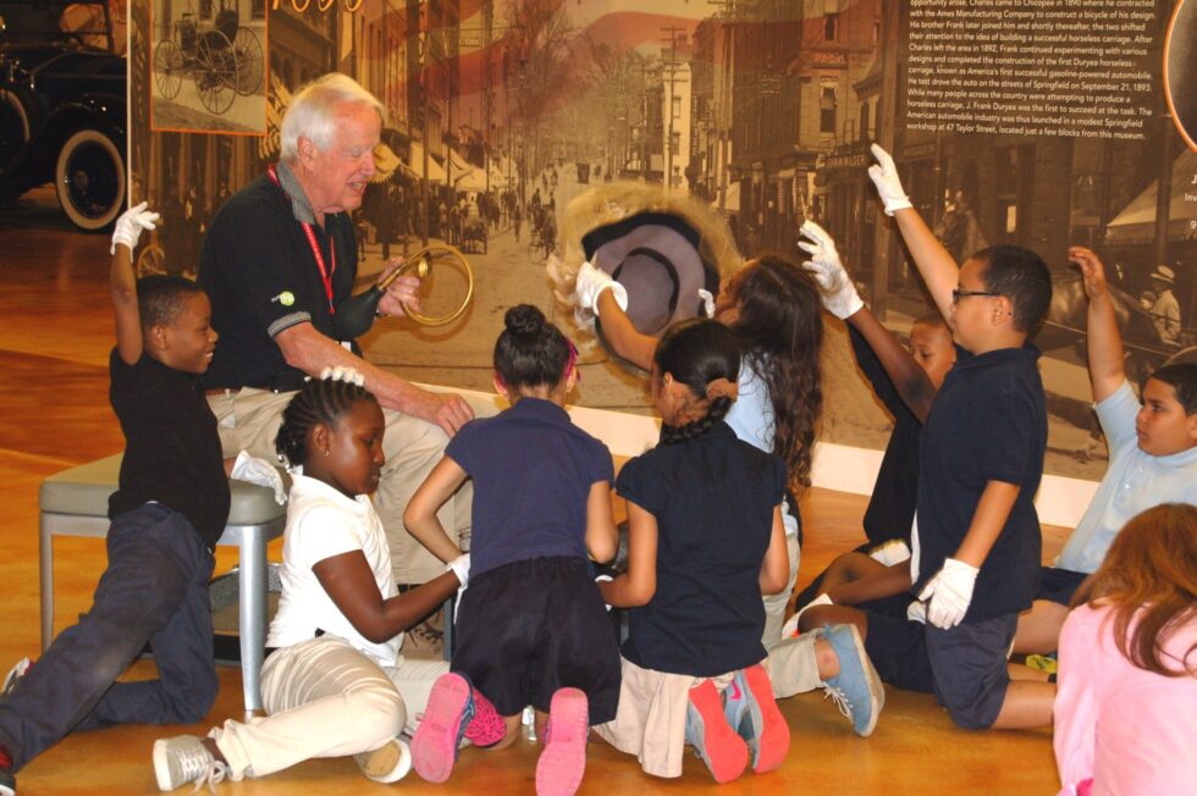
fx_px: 2592
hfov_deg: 26.0
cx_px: 598
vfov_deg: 17.5
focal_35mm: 78
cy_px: 398
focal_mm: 52
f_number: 5.6
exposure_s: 1/60
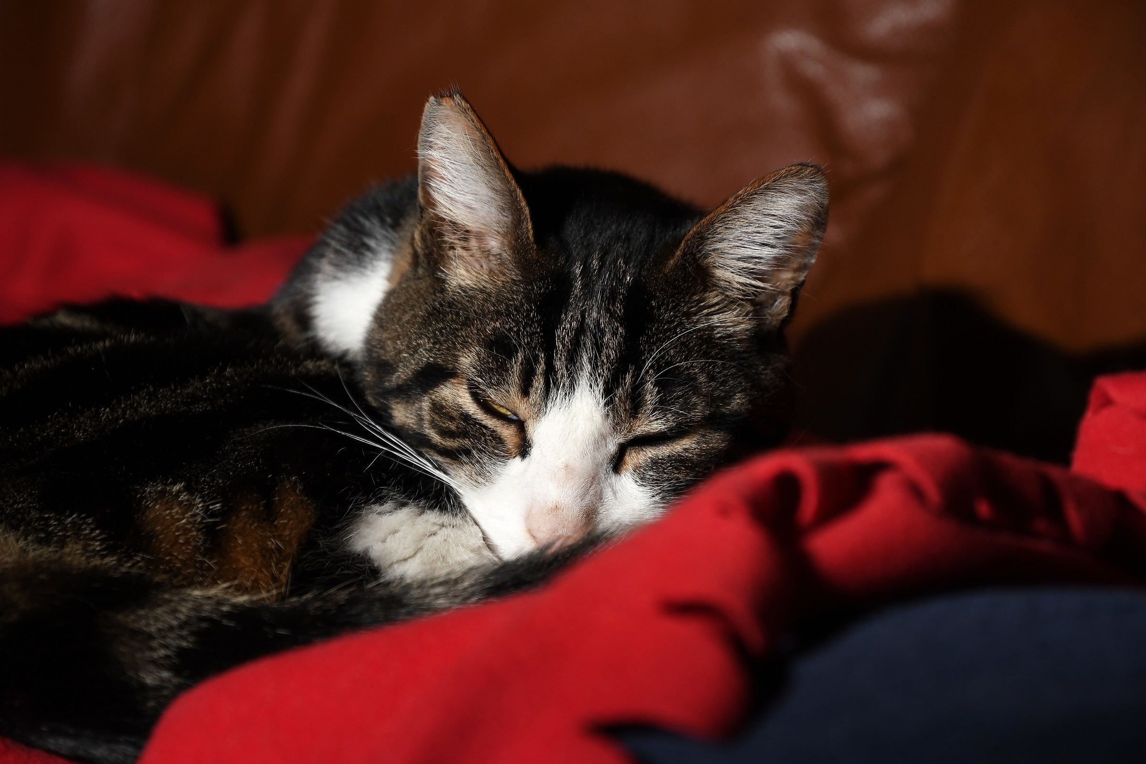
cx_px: 573
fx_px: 3151
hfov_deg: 20.6
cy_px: 382
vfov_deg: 13.8
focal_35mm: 99
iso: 250
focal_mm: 66
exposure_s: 1/60
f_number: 5
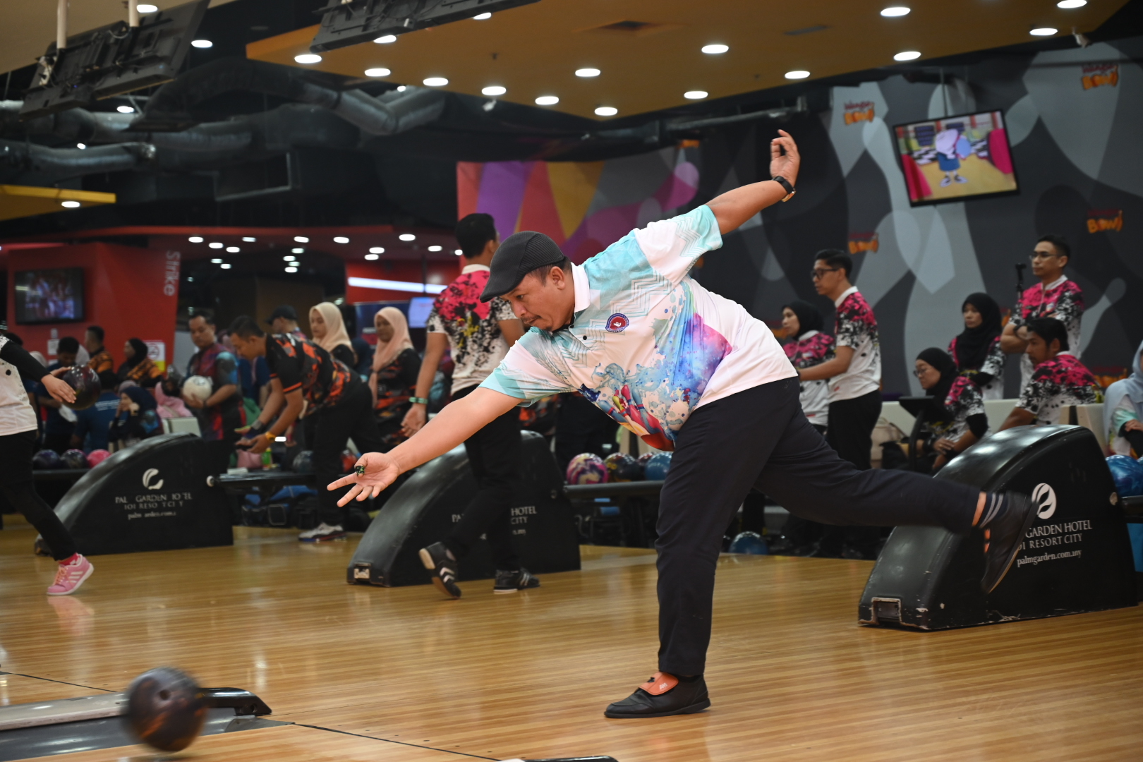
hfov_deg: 28.8
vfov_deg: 19.5
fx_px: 2222
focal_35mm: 70
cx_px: 572
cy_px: 381
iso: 1250
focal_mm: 70
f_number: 4
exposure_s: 1/200
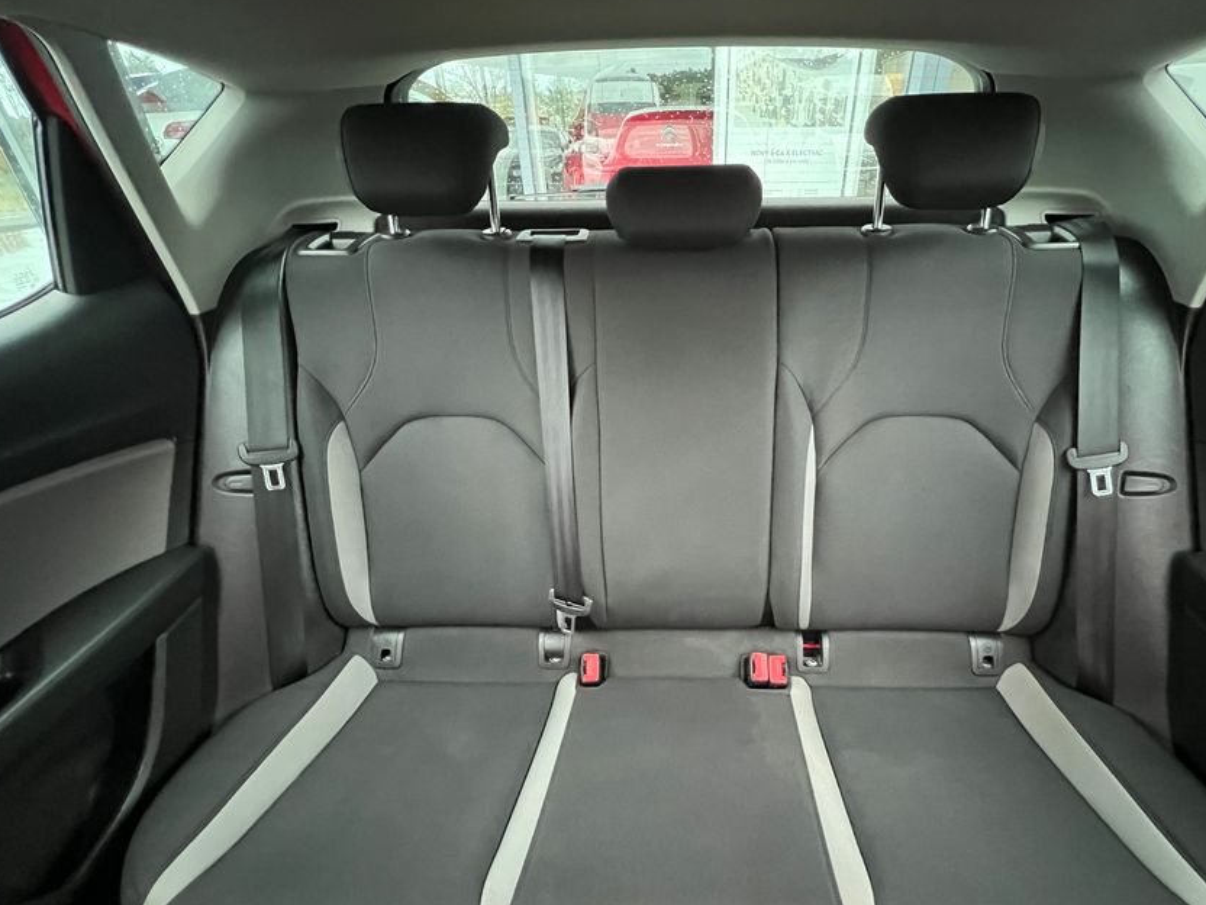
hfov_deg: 94.0
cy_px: 537
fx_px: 557
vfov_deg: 77.3
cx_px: 677
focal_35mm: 16
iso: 1000
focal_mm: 1.57
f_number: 1.8
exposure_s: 1/41
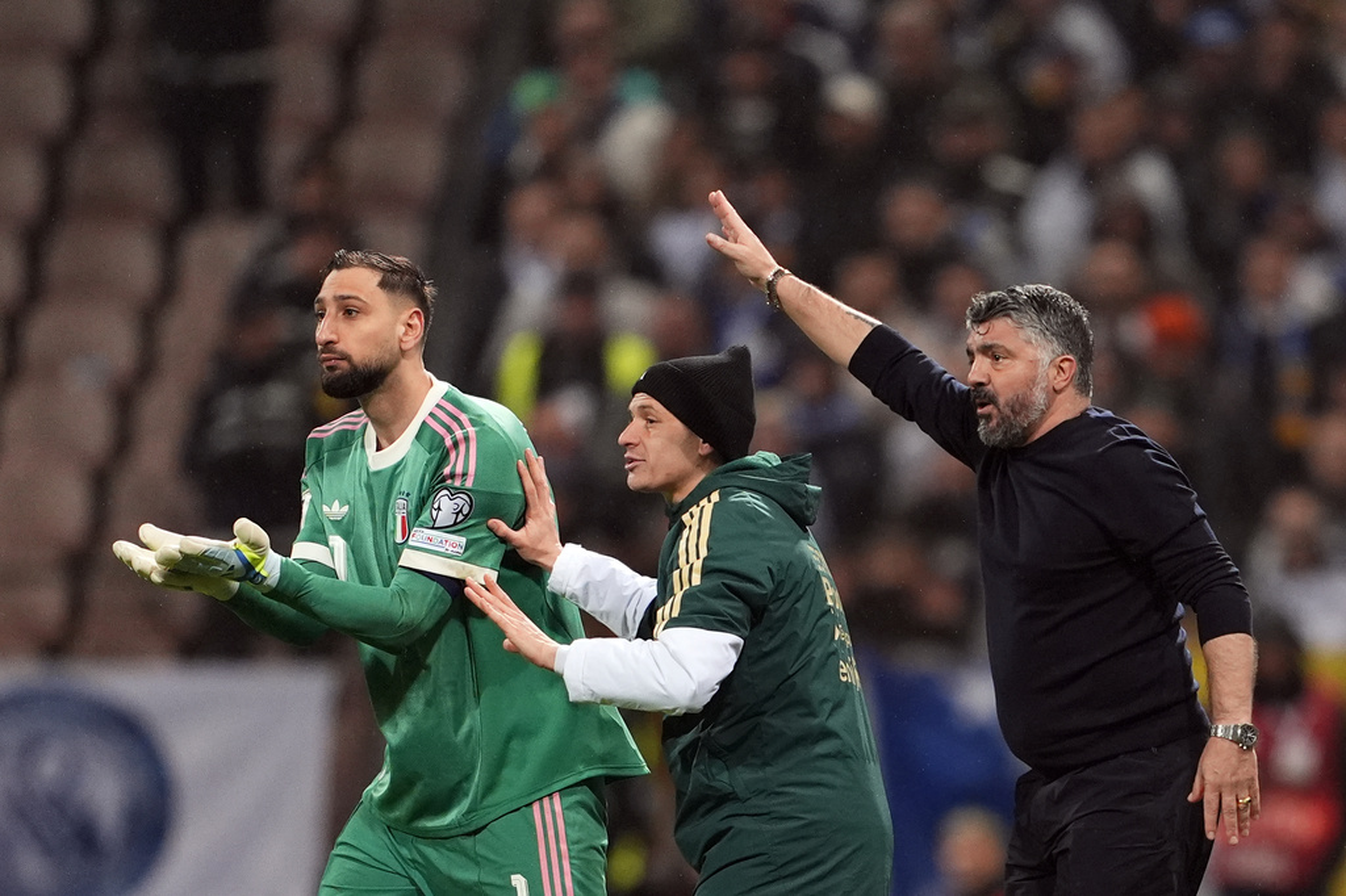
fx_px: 14950
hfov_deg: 5.2
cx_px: 673
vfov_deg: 3.4
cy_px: 448
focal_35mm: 400
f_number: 2.8
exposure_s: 1/1600
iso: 2500
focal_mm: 400
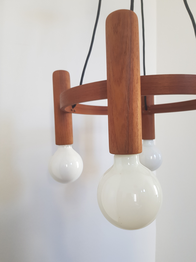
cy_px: 131
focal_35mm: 26
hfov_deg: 53.1
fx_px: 196
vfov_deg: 67.3
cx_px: 98
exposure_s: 1/50
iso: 100
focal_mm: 4.2
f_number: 1.7
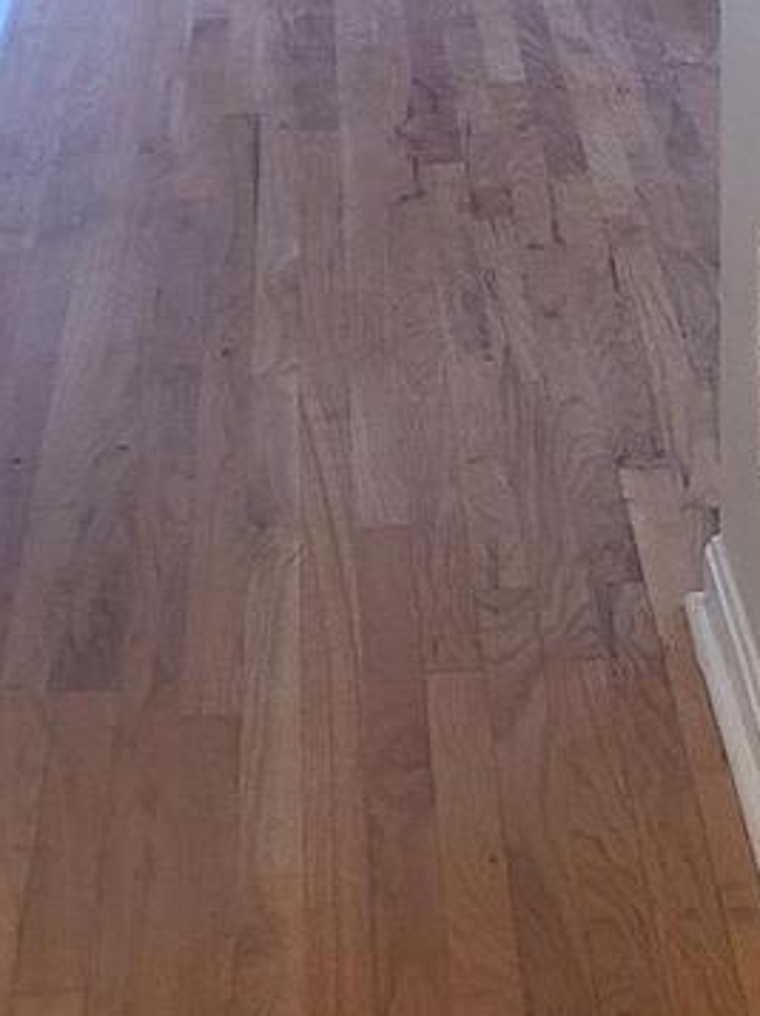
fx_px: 3285
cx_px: 544
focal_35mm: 112
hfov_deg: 13.2
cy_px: -139
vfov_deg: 17.0
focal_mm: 5.4
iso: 200
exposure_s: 1/59
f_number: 1.8
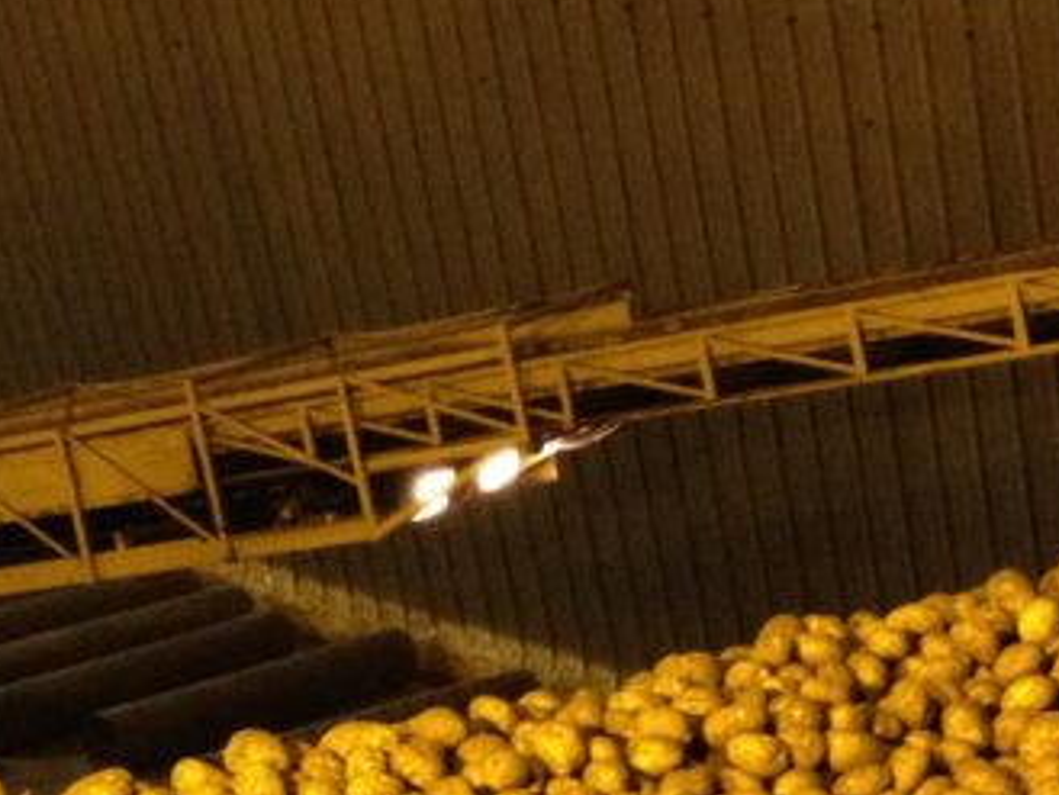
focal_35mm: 109
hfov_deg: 17.7
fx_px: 3336
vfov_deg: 13.6
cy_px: 438
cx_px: 77
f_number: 2.4
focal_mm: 4.28
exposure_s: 1/20
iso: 400
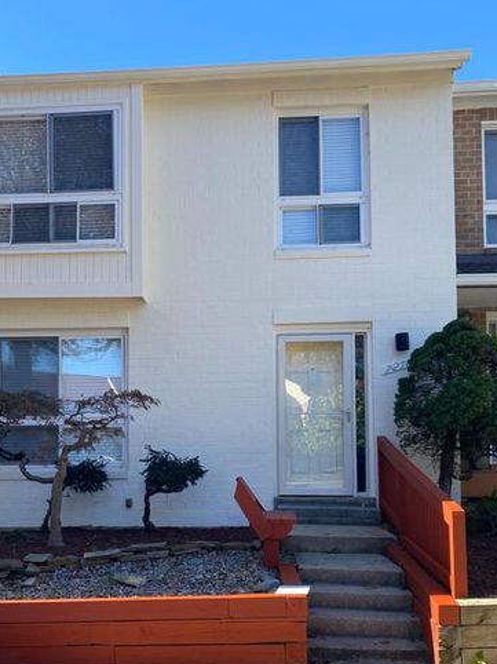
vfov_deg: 50.6
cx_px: 209
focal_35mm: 36
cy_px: 436
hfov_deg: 39.5
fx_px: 690
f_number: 1.8
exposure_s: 1/742
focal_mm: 4.25
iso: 32
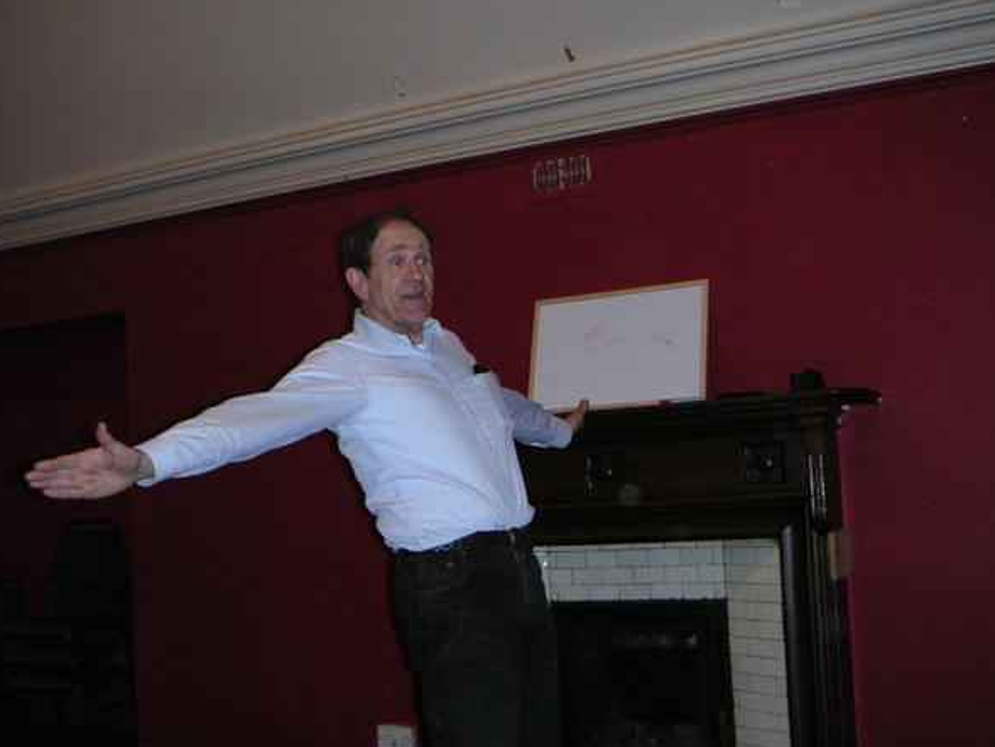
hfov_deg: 43.8
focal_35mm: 43
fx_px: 1236
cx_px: 472
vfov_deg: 33.6
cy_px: 336
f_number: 2.8
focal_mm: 6
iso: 160
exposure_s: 1/45
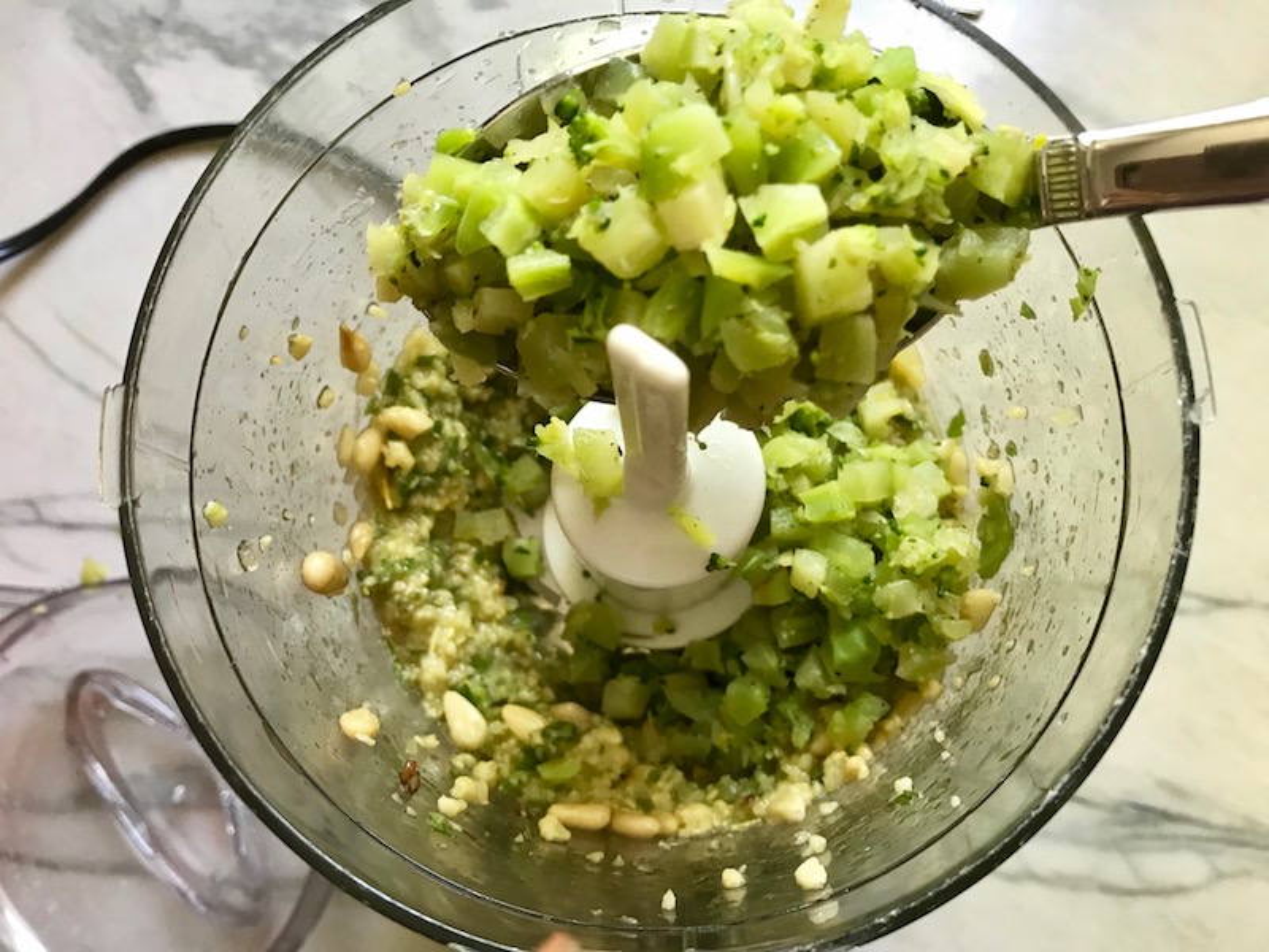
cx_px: 634
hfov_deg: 63.4
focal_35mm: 28
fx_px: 1026
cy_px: 476
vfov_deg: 49.7
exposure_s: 1/15
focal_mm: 3.99
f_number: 1.8
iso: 40
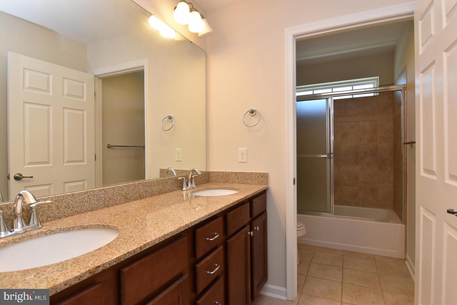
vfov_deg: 67.5
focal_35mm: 18
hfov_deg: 90.0
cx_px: 228
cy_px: 152
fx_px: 229
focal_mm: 12
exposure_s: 1/125
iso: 800
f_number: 8
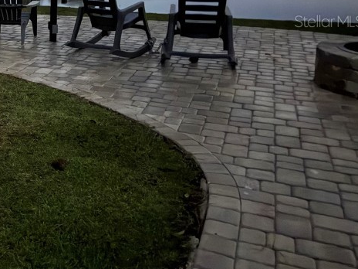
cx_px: -28
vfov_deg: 26.5
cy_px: 21
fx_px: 548
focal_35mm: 53
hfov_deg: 32.2
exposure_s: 1
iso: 5000
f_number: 1.78
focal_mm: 6.76
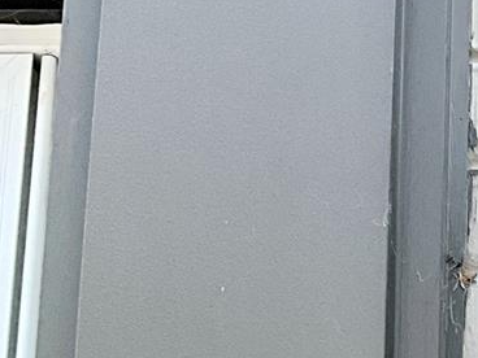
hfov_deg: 15.1
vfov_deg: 11.3
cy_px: 671
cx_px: 704
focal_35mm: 121
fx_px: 1671
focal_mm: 3
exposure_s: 1/122
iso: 64
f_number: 1.8
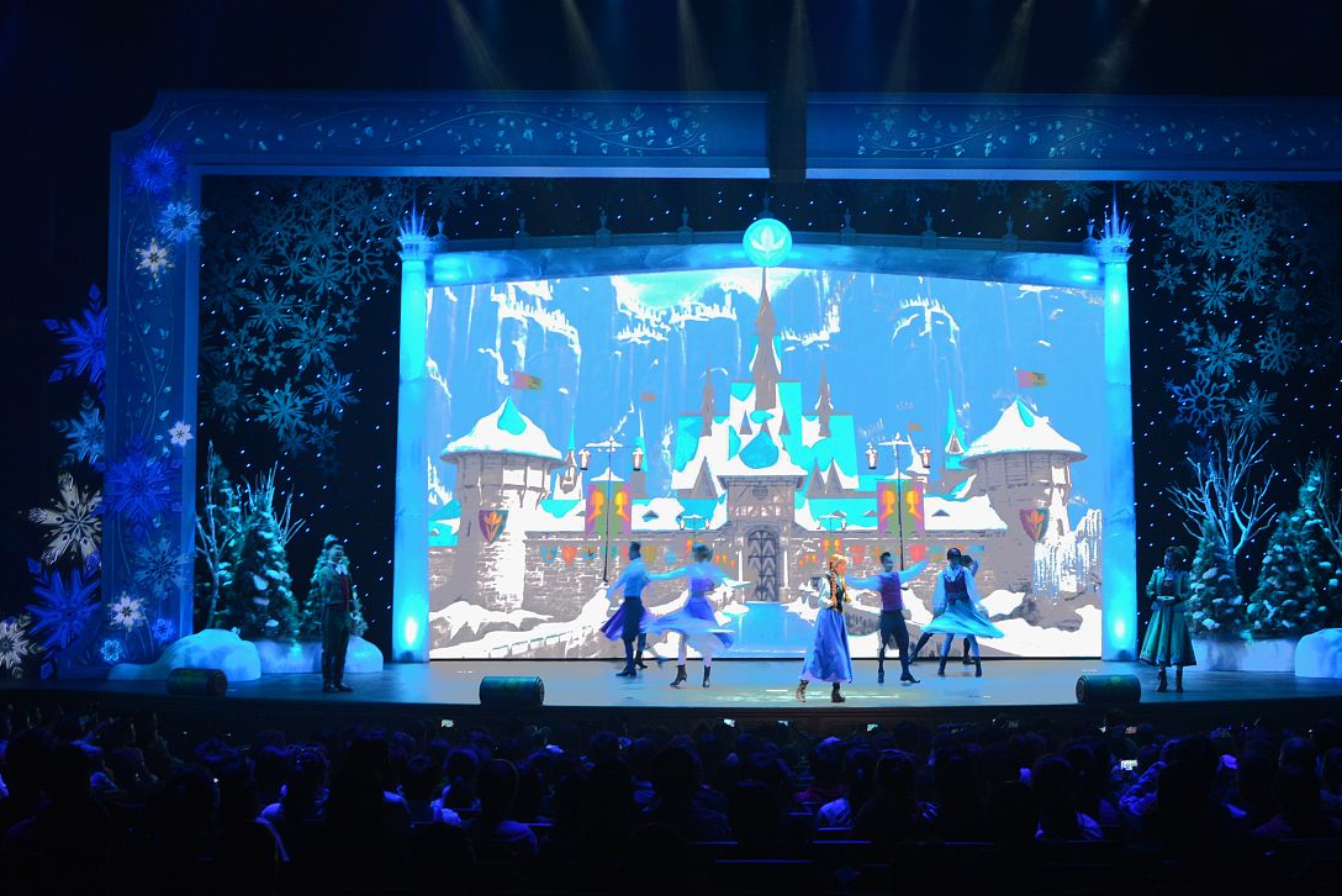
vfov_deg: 31.2
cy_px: 453
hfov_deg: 45.4
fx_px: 1603
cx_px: 728
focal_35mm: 43
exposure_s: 1/15
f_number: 6.3
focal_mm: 26
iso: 800
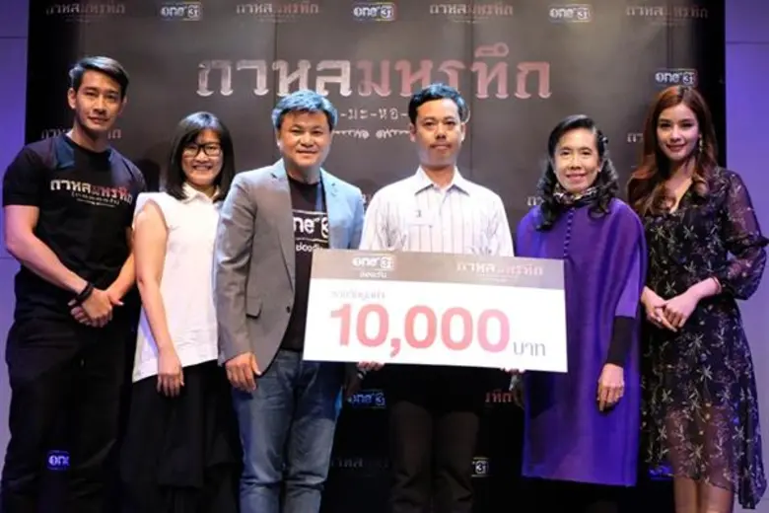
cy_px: 256
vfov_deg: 24.2
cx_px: 384
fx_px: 1196
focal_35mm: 56
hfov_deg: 35.6
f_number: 5.3
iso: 12800
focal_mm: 37.1
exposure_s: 1/500
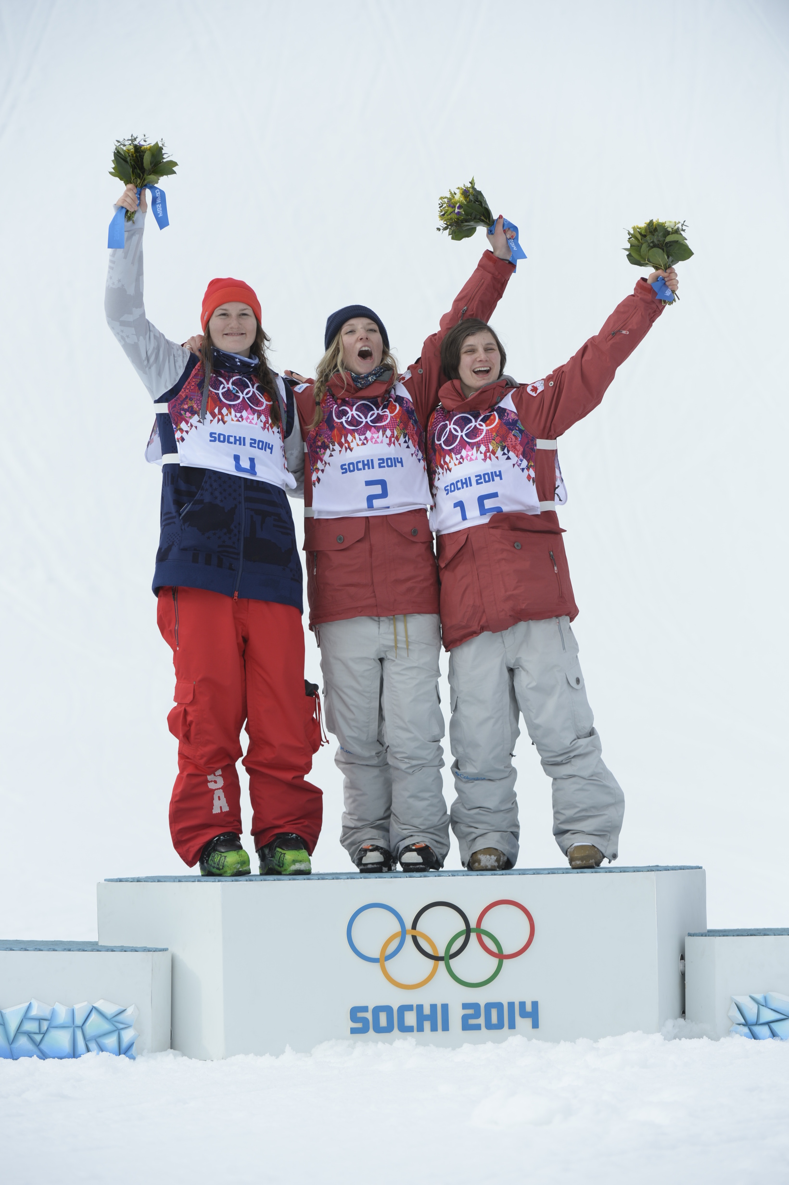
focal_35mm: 200
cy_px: 592
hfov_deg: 6.9
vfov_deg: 10.3
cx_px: 394
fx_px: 6582
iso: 200
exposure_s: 1/800
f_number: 5.6
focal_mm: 200
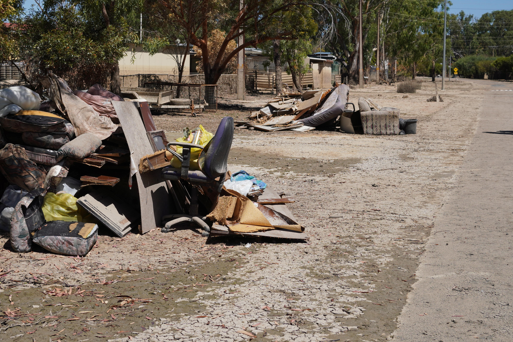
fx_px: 949
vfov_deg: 20.4
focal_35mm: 67
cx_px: 193
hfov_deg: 30.1
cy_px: 139
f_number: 8
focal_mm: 35
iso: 100
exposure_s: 1/500
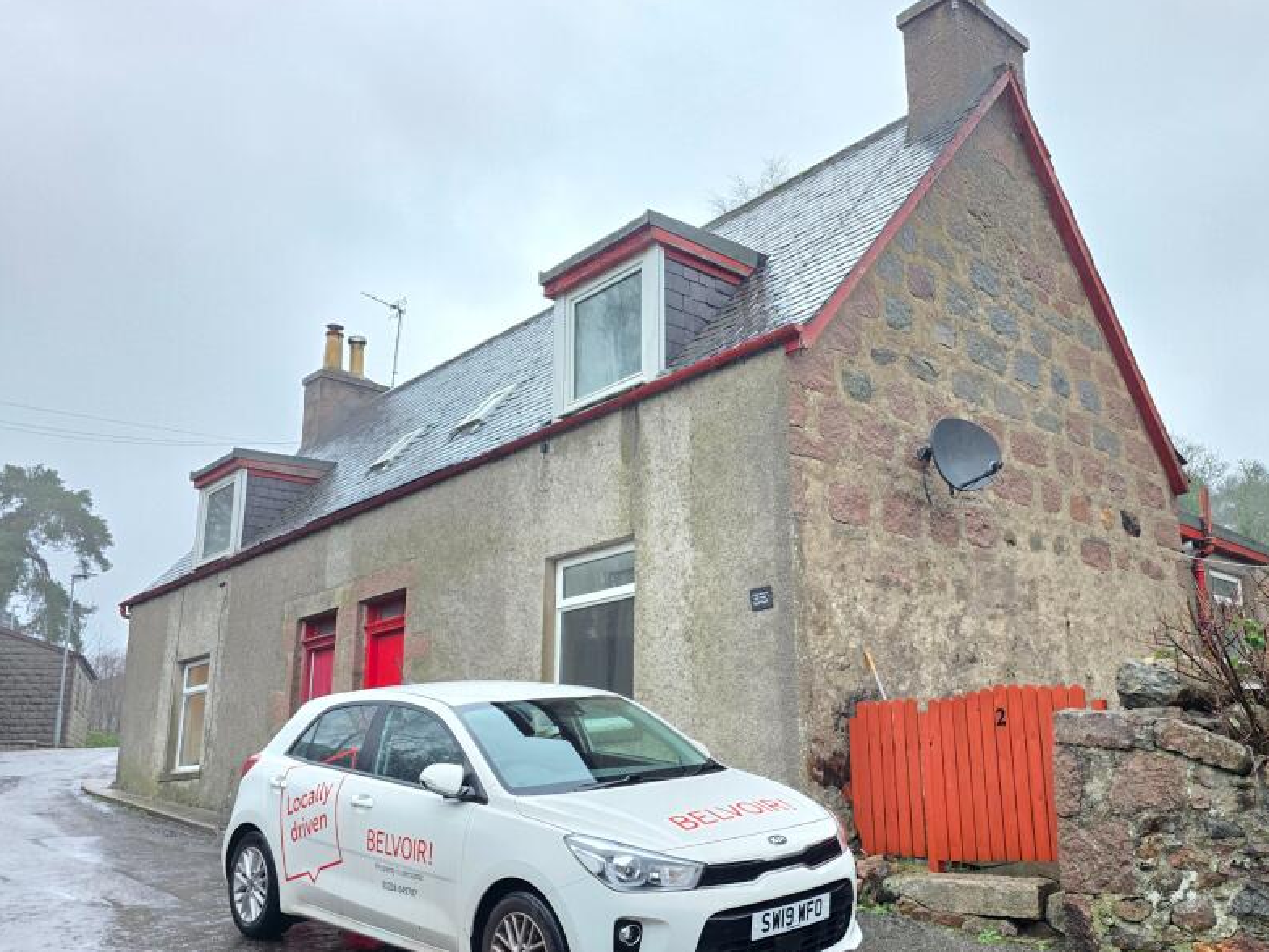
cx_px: 799
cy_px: 511
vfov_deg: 46.8
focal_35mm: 30
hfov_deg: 59.1
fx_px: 1100
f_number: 1.7
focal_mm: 6.3
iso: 800
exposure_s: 1/100
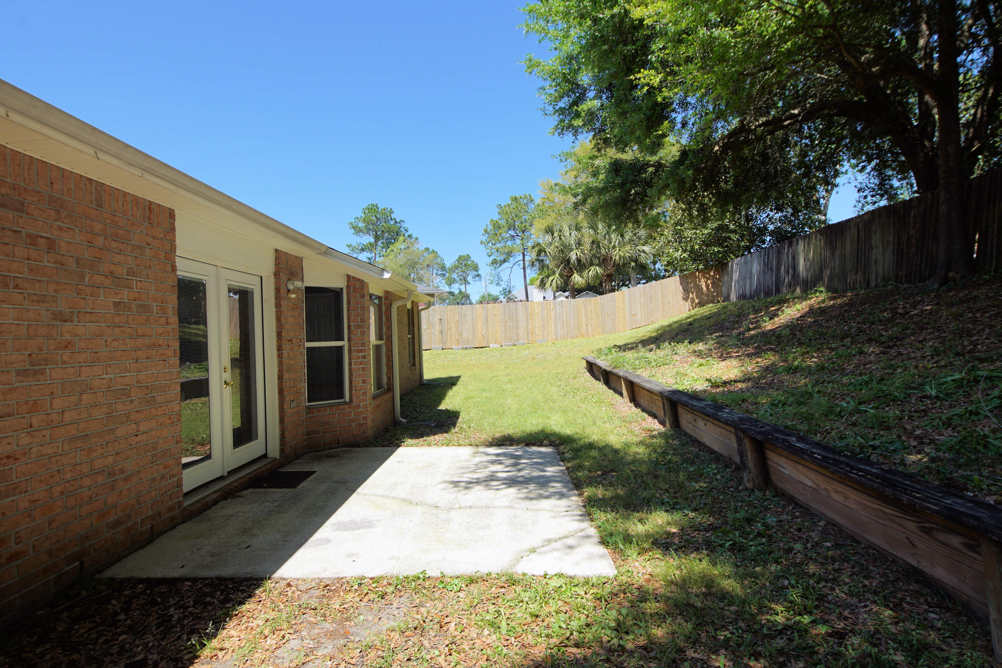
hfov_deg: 90.0
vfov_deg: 67.4
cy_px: 334
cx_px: 501
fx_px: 501
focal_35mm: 18
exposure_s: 1/160
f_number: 8
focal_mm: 12
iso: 100
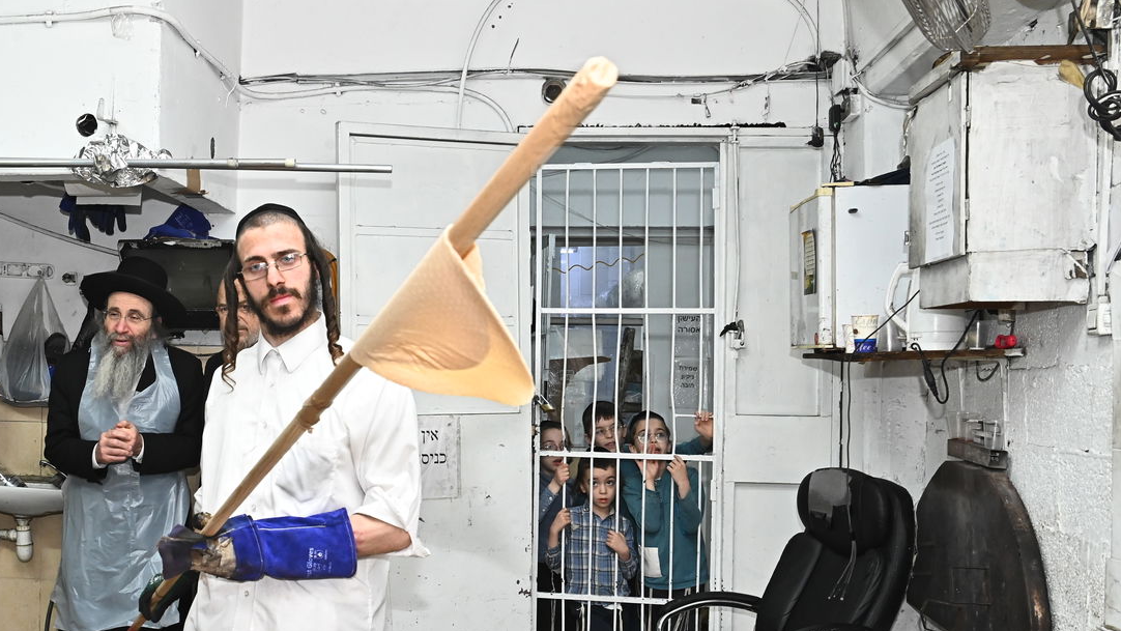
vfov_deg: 28.3
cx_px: 405
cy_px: 390
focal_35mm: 42
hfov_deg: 47.8
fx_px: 1249
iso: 2500
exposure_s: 1/160
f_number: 9
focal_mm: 31
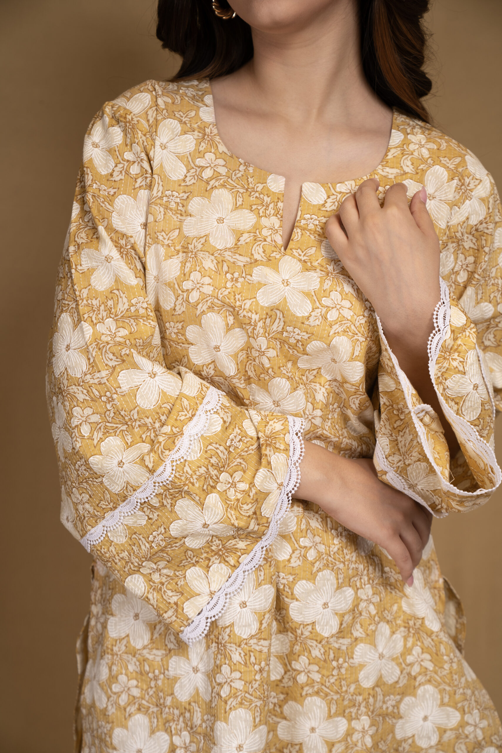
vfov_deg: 28.8
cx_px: 251
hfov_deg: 19.5
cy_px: 376
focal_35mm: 70
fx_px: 1464
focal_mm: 70
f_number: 4.5
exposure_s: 1/125
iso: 200
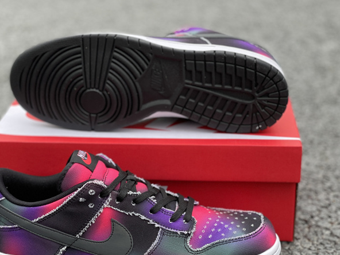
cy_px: 157
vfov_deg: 18.4
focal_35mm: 80
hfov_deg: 24.4
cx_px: 132
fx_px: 786
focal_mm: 7.5
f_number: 2.2
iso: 50
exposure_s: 1/121
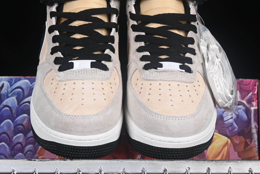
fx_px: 780
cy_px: 83
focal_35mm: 108
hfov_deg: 18.9
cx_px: 121
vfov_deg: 12.7
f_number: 8
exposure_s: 1/80
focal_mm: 50
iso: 160
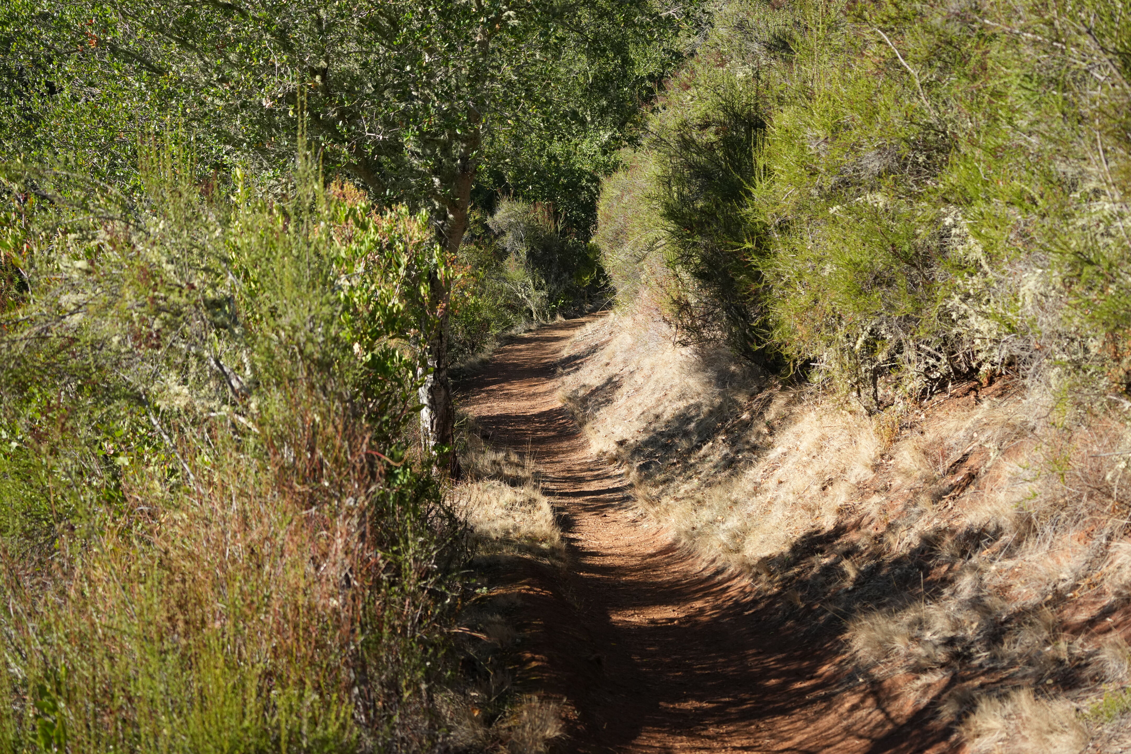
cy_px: 377
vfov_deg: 27.0
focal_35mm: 50
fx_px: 1571
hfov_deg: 39.6
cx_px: 566
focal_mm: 50
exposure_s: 1/1250
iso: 640
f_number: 4.5
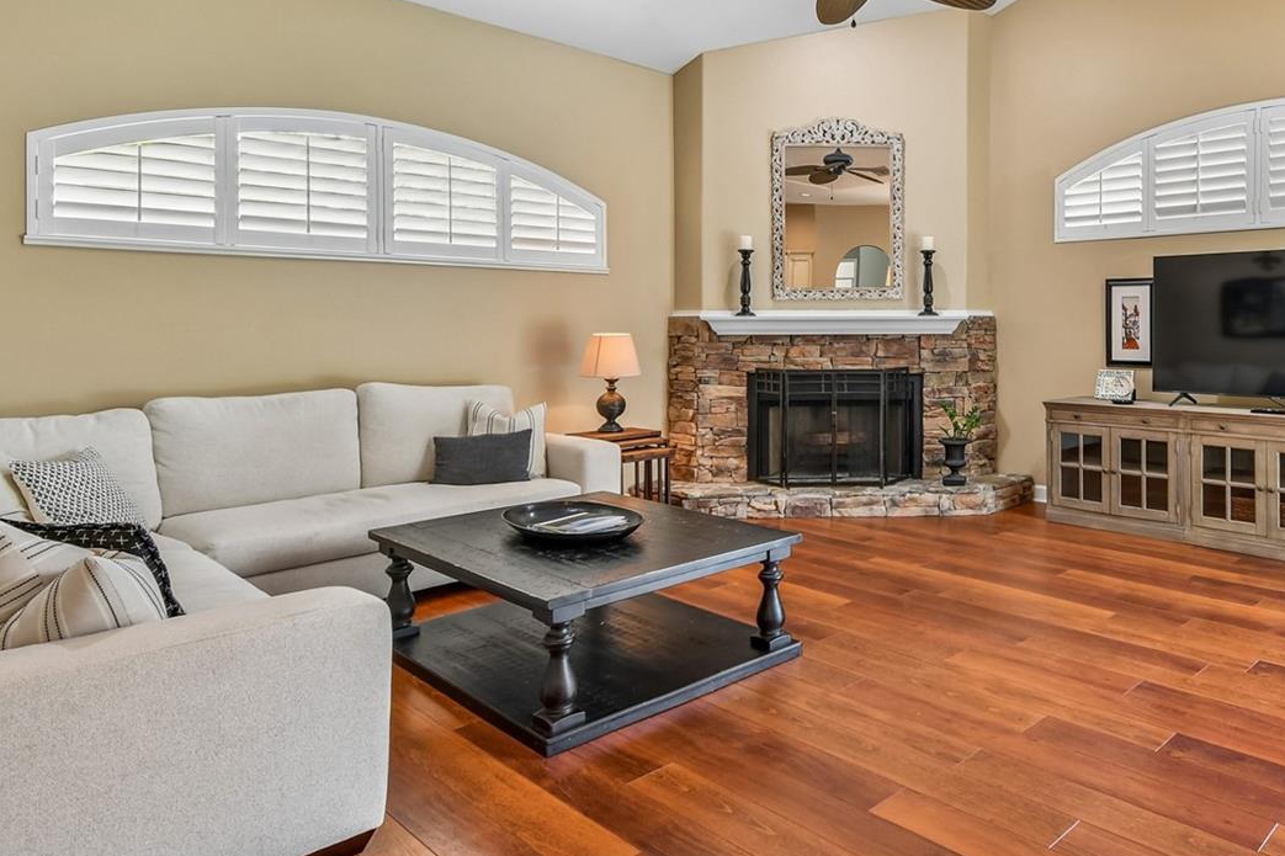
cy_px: 319
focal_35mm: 23
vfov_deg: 54.4
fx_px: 821
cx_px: 886
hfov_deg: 73.1
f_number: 7.1
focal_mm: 10
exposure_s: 1/3.33
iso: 100
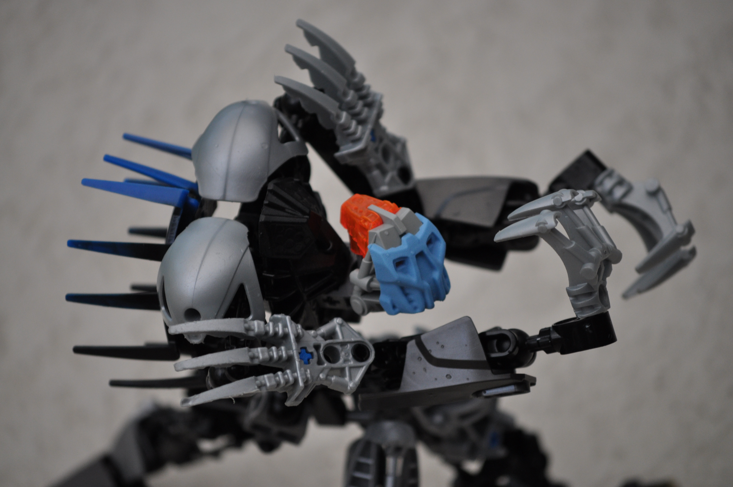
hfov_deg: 9.5
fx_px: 4423
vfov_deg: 6.3
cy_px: 244
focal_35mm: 218
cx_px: 366
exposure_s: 1/50
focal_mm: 145
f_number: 5
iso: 640
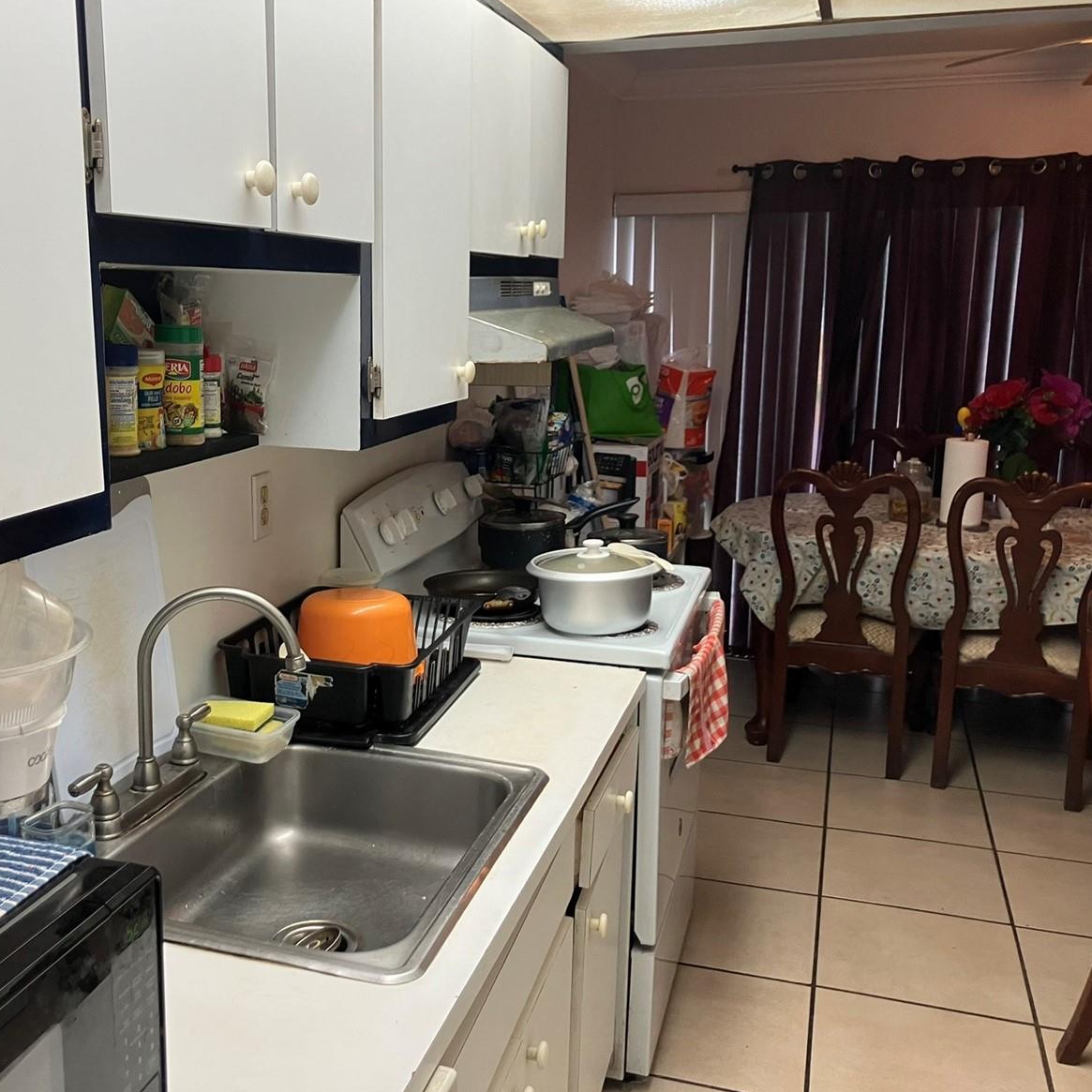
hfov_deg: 48.0
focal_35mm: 34
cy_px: 534
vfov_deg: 48.4
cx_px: 412
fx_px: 1213
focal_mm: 3.99
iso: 80
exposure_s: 1/60
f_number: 1.8
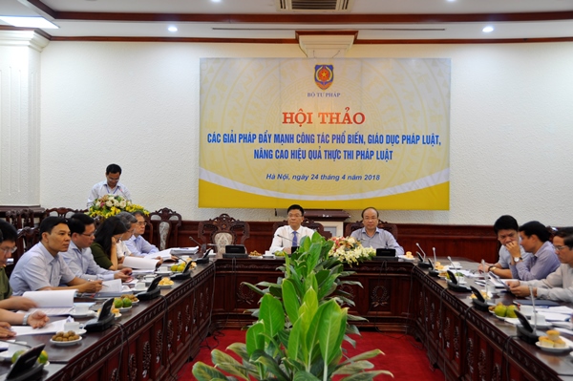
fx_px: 692
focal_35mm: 44
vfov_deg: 30.8
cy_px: 190
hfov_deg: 45.0
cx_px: 286
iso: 200
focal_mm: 29
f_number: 4
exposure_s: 1/10
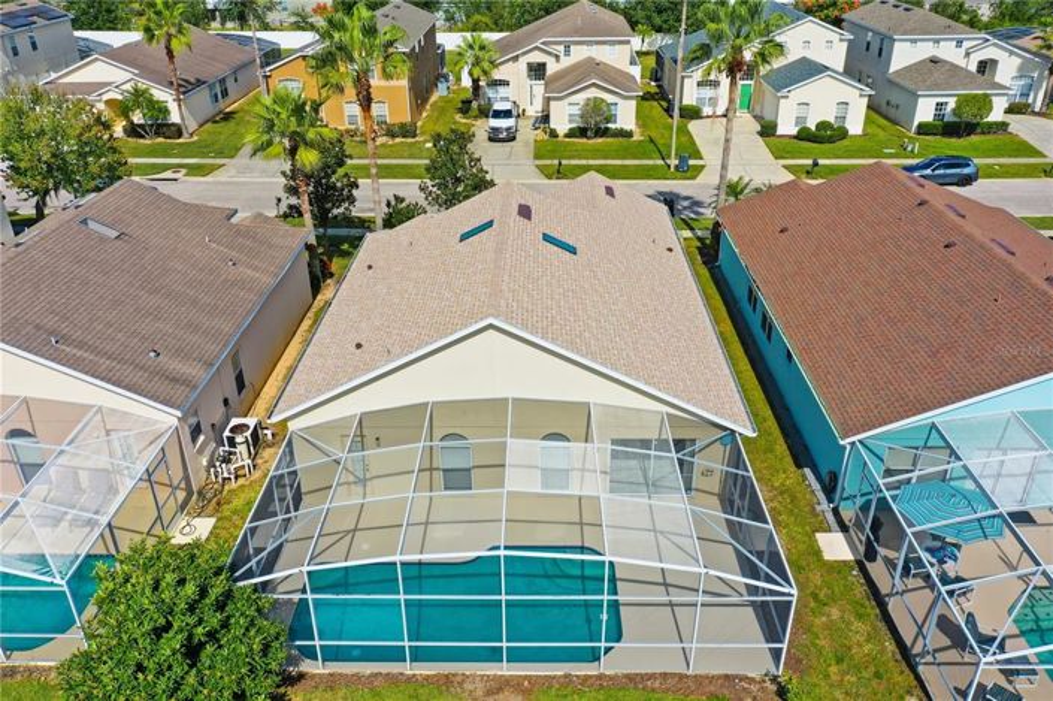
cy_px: 350
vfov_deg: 46.3
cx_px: 526
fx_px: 818
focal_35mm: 28
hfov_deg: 65.5
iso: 100
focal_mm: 10.3
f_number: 5
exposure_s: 1/400
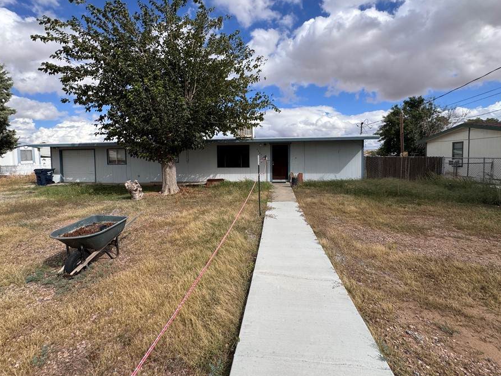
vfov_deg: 77.8
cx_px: 247
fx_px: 232
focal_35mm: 16
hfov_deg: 94.5
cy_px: 167
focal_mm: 2.22
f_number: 2.2
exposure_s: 1/2273
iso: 50
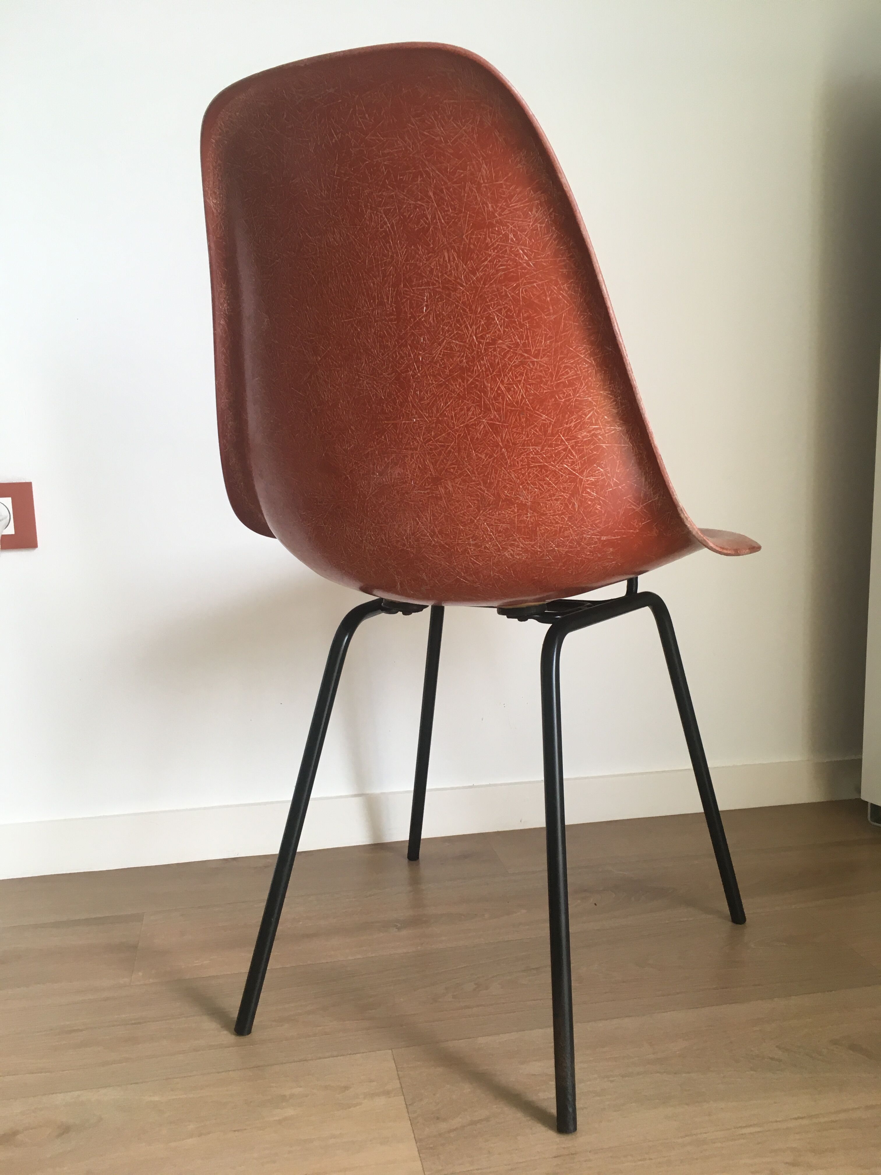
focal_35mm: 29
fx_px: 984
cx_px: 440
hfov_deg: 48.2
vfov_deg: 61.7
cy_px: 588
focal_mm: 4.15
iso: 40
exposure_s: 1/33
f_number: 2.2
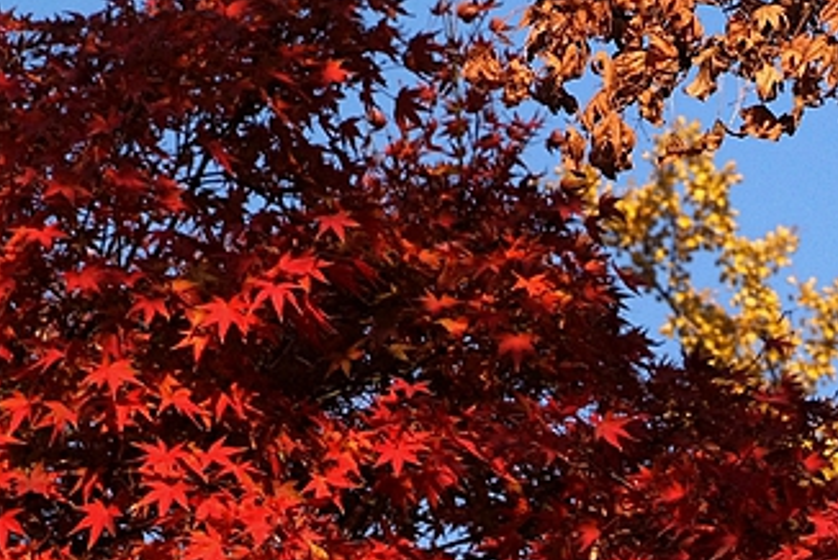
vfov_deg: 9.1
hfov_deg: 13.1
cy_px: 217
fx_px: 3518
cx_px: 1116
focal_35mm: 151
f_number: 10
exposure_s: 1/400
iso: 200
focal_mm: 32
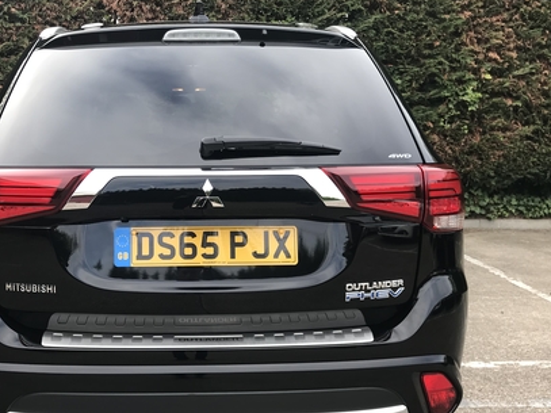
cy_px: 218
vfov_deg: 32.9
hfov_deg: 42.5
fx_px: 700
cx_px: 198
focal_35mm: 44
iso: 20
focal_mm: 3.99
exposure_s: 1/127
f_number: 1.8
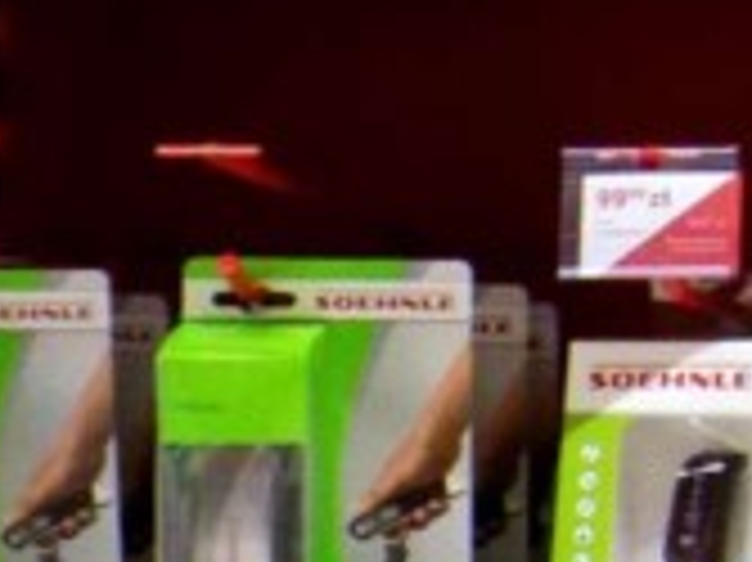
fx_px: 6100
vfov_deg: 5.3
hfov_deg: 6.9
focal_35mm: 281
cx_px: 1207
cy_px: -162
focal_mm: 13.9
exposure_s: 1/30
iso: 360
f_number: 4.3
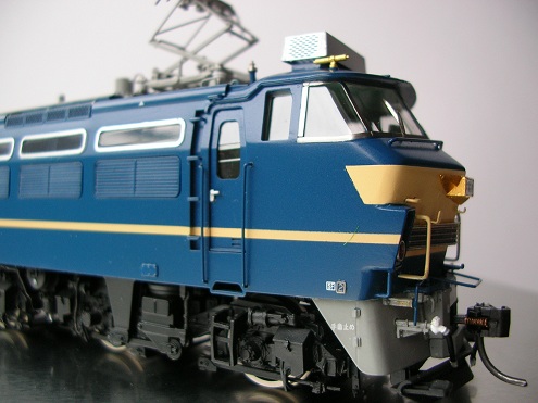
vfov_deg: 40.7
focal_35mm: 35
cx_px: 269
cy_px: 202
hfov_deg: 52.6
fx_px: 544
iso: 59
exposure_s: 1/5.7
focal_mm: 5.8
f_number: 2.8
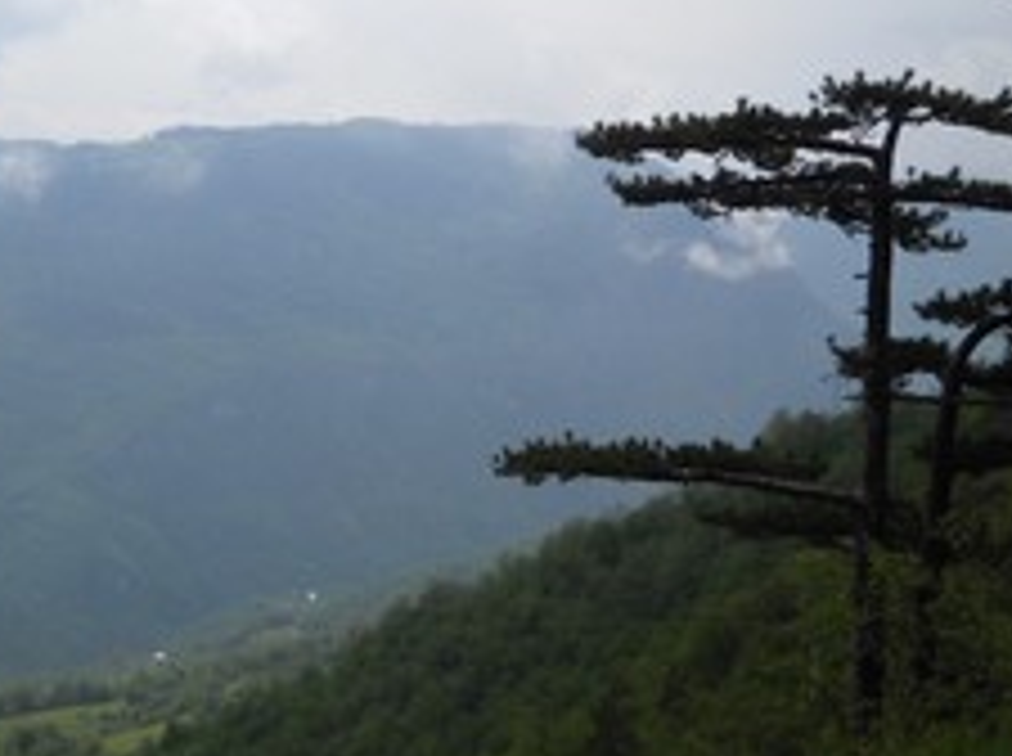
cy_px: 333
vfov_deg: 20.1
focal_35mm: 73
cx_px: 328
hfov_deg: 26.5
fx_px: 2131
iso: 64
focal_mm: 6.72
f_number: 5.5
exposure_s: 1/521
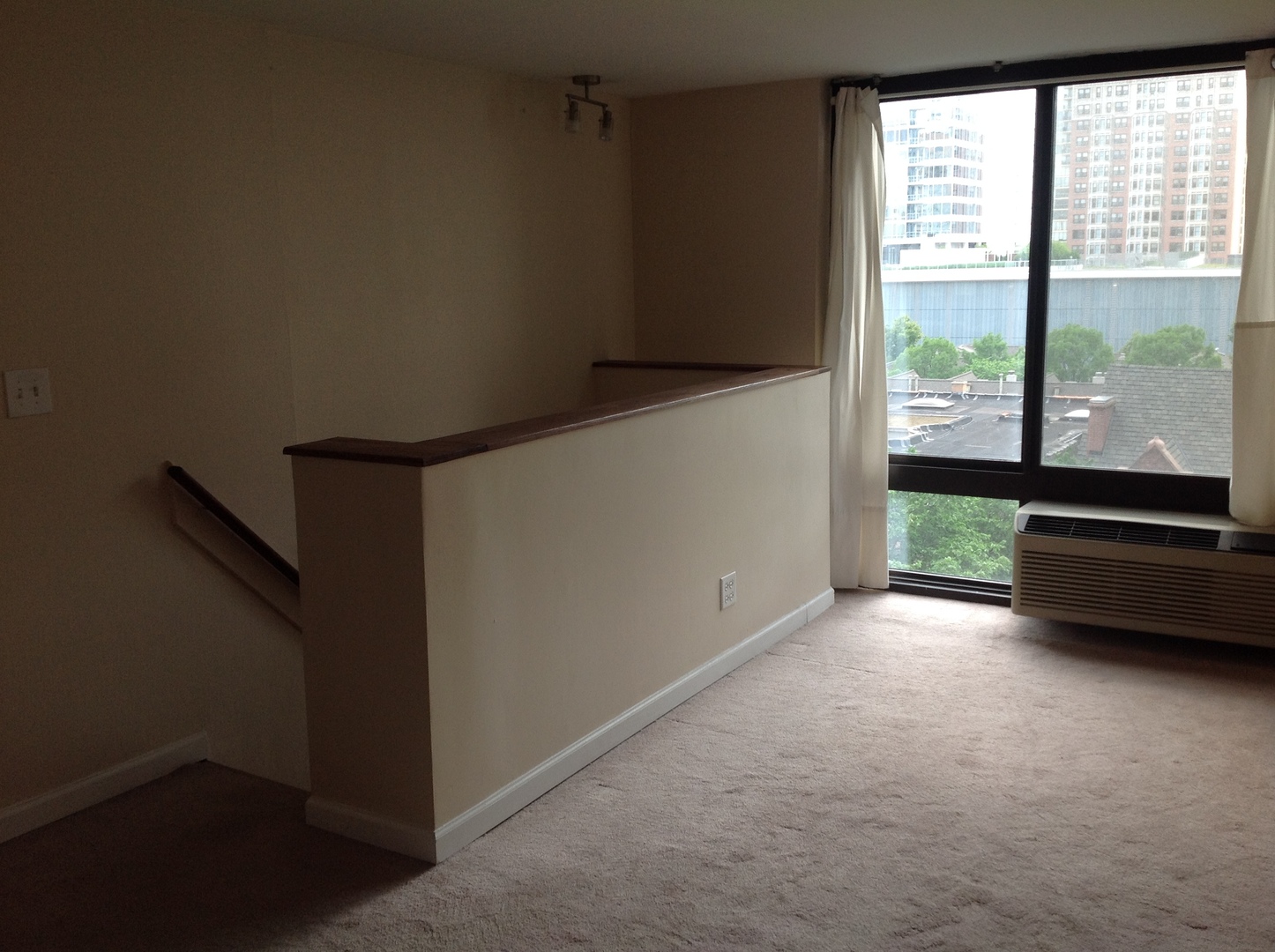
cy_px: 476
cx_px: 638
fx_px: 1287
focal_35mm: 35
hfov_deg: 52.7
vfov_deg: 40.6
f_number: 2.4
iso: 64
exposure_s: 1/120
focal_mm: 4.28
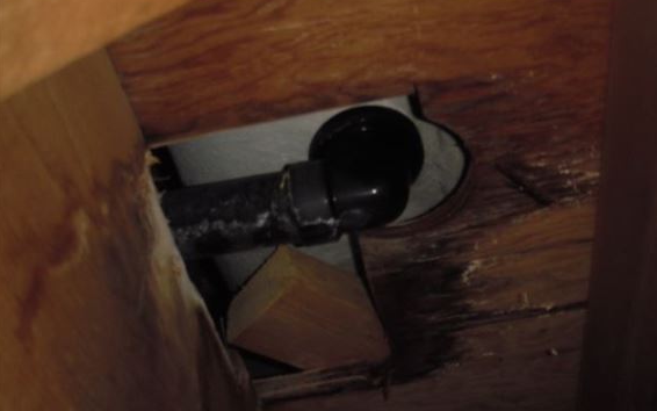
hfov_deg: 48.2
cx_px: 330
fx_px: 734
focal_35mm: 41
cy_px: 216
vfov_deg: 31.3
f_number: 3.5
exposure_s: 1/30
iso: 125
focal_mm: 6.7
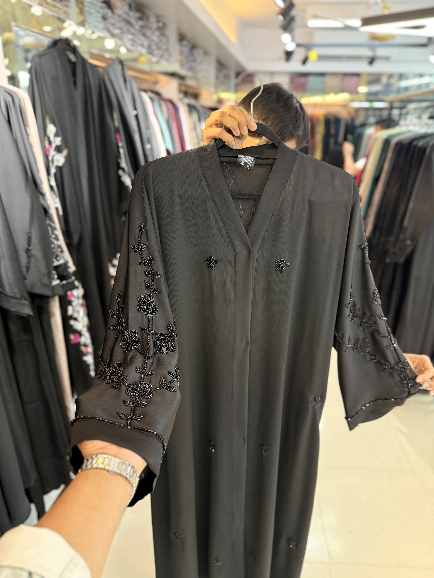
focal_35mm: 24
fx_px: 401
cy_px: 289
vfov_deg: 71.6
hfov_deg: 56.8
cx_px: 217
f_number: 1.78
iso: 200
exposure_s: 1/50
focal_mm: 6.76
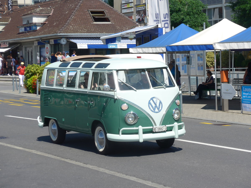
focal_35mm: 110
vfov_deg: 13.5
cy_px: 94
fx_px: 798
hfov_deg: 17.9
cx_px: 126
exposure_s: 1/500
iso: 80
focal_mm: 21.6
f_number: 4.9
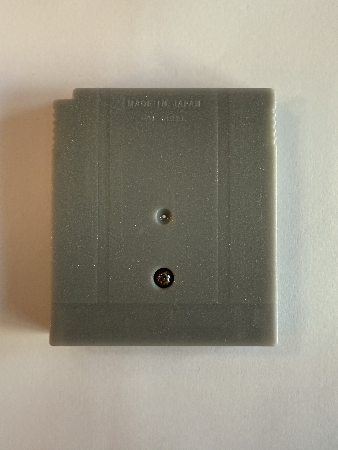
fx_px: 312
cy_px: 225
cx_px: 169
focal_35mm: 24
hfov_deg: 56.8
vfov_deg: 71.6
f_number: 2.2
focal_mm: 2.22
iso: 320
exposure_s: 1/50
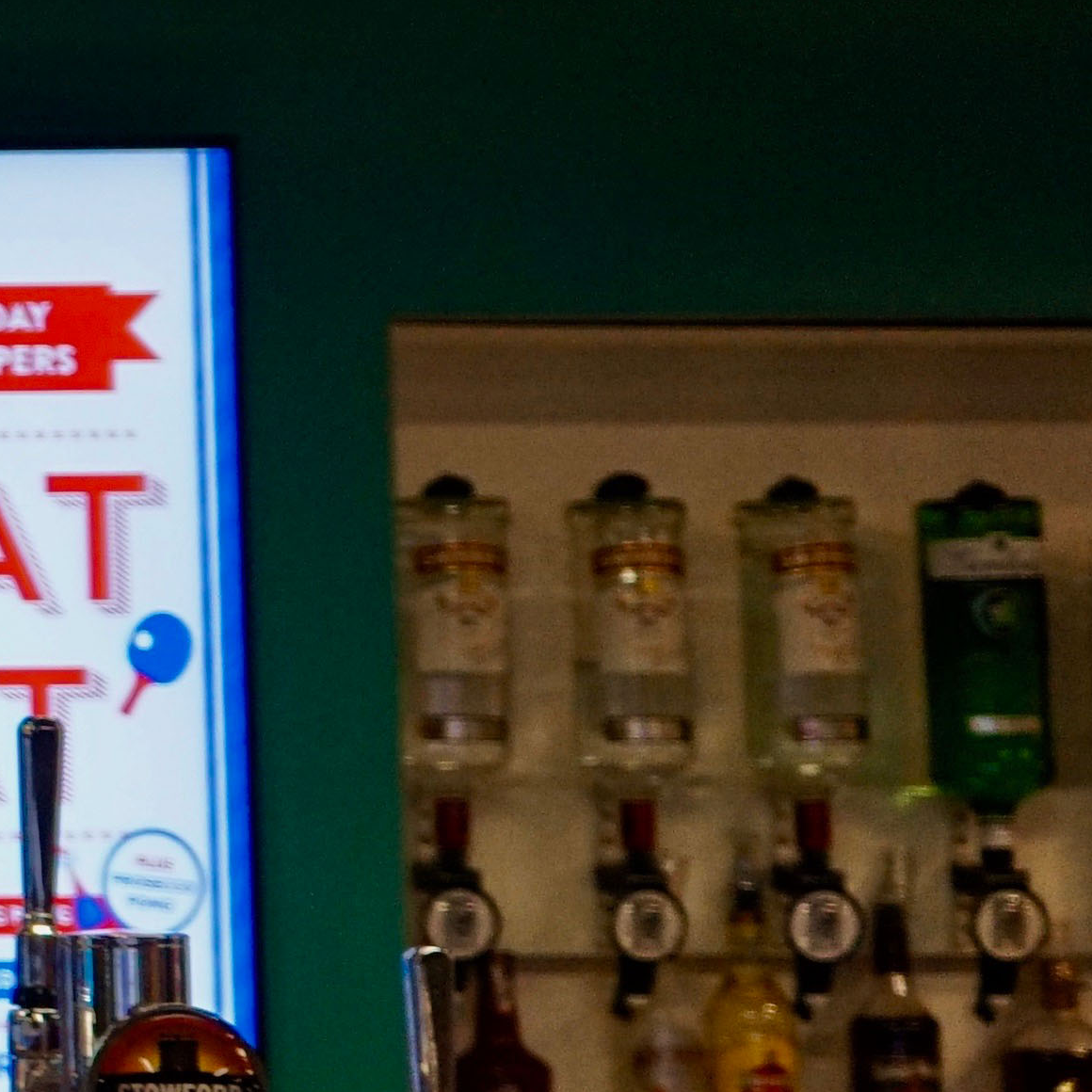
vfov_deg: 12.0
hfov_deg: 10.4
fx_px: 5175
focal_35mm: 145
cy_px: 476
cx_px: -1549
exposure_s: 1/160
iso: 1000
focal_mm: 33
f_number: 4
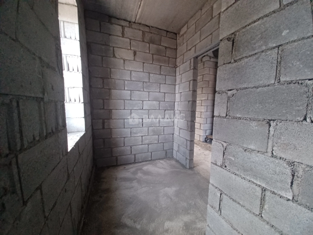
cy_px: 118
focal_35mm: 13
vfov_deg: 89.9
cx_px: 156
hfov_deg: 106.2
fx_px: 118
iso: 200
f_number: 2.2
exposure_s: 1/33.3
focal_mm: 1.42
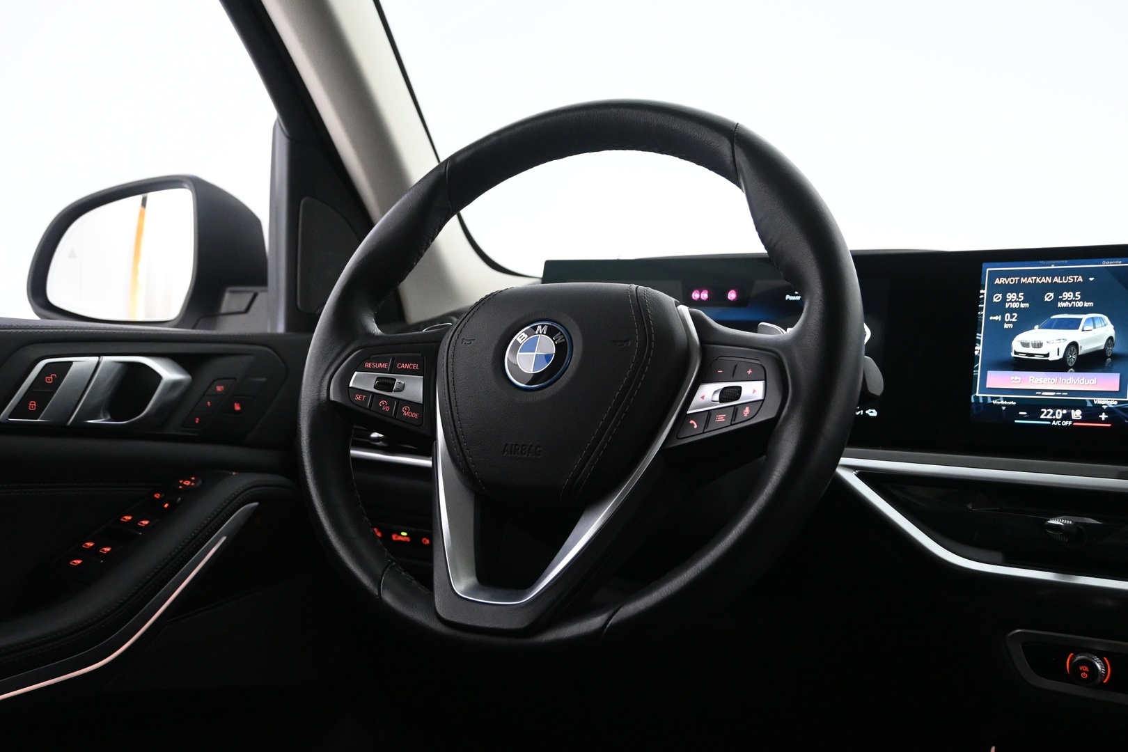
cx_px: 564
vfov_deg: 38.4
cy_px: 376
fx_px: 1081
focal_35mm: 34
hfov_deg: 55.1
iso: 3200
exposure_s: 1/50
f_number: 4.2
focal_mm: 23
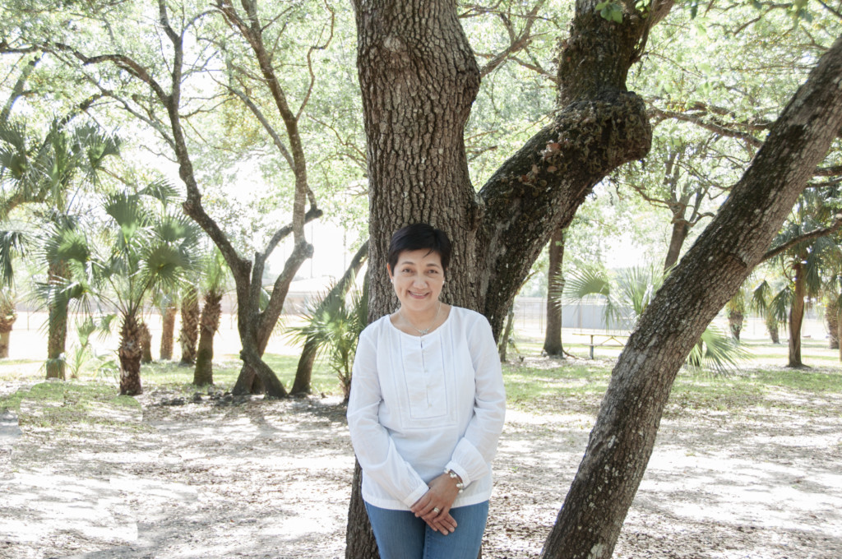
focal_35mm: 48
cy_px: 280
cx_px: 421
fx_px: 1121
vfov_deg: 28.0
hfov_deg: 41.2
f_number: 4.2
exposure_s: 1/80
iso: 200
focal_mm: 32
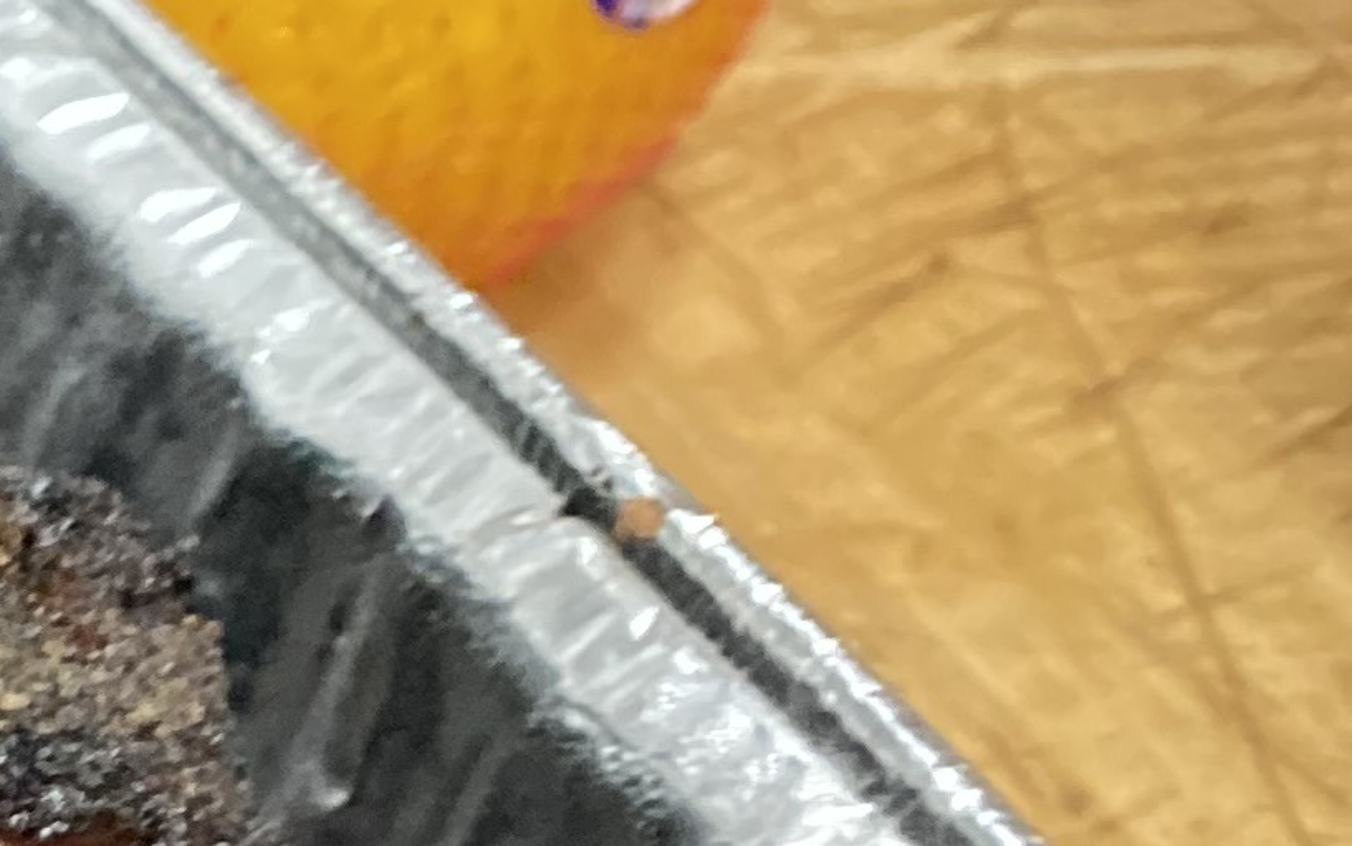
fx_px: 5012
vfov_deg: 8.7
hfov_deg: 13.0
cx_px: -1494
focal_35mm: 136
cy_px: 2053
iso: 640
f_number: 1.8
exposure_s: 1/40
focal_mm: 4.25
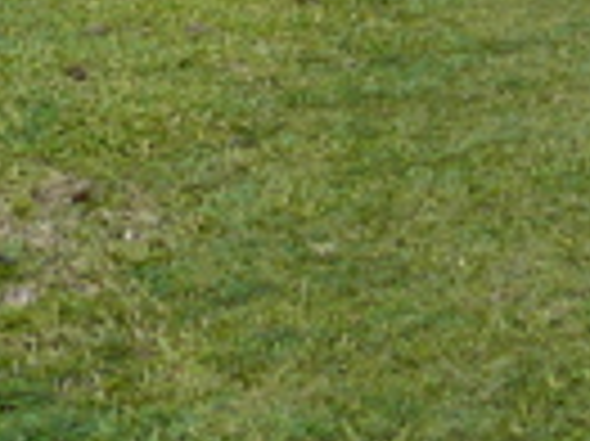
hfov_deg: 11.5
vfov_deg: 8.0
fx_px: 2912
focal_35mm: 171
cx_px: 554
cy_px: -598
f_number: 2.8
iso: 80
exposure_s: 1/800
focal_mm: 5.2
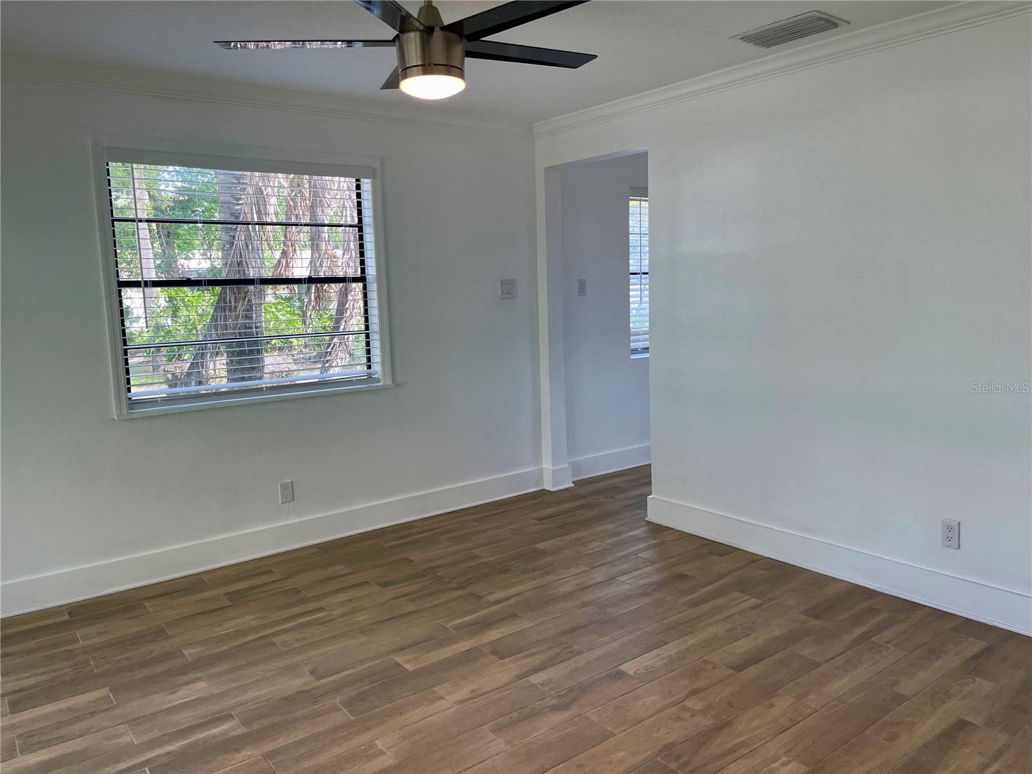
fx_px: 745
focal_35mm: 25
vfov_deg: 54.9
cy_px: 387
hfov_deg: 69.4
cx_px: 516
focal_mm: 5.1
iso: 50
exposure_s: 1/120
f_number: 1.6
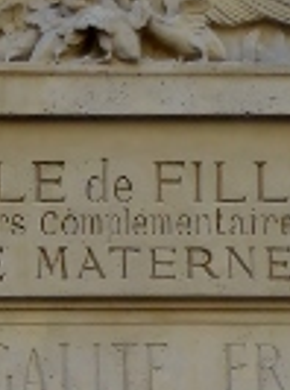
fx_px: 3300
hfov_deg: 5.0
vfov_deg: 6.6
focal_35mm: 294
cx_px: 127
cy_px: 692
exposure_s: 1/250
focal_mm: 11
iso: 125
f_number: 4.5
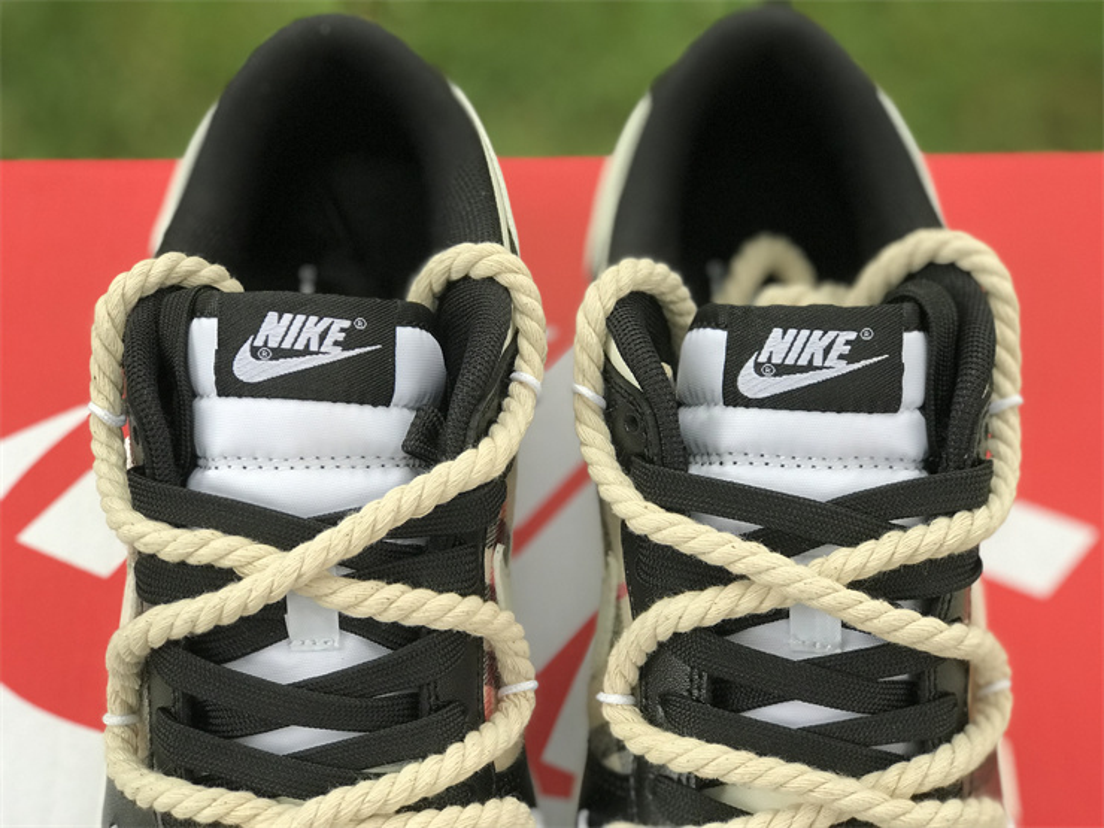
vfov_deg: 25.7
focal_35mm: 57
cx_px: 552
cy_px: 414
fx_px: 1818
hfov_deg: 33.8
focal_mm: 6.6
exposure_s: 1/50
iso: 64
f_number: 2.8
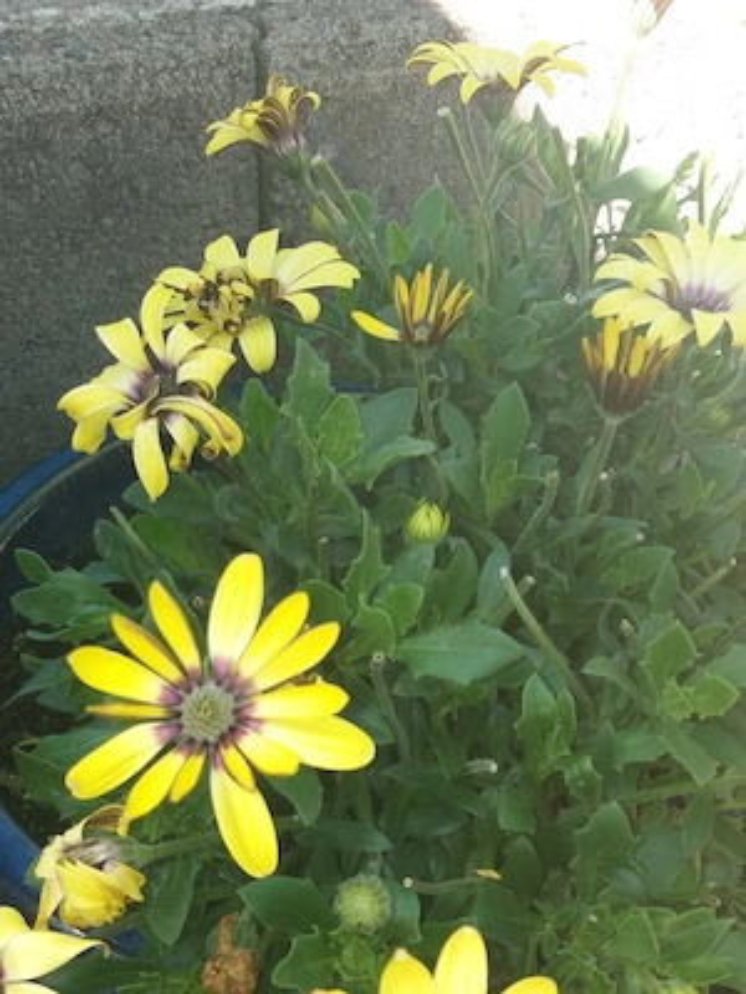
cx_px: 373
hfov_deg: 49.7
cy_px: 497
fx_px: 805
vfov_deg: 63.4
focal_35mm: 28
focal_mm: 3.7
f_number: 1.9
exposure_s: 1/183
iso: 64
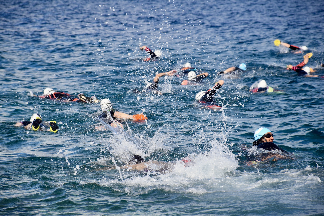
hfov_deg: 9.8
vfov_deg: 6.5
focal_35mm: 210
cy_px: 108
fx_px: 1890
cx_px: 162
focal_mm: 140
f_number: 7.1
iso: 400
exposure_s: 1/2000
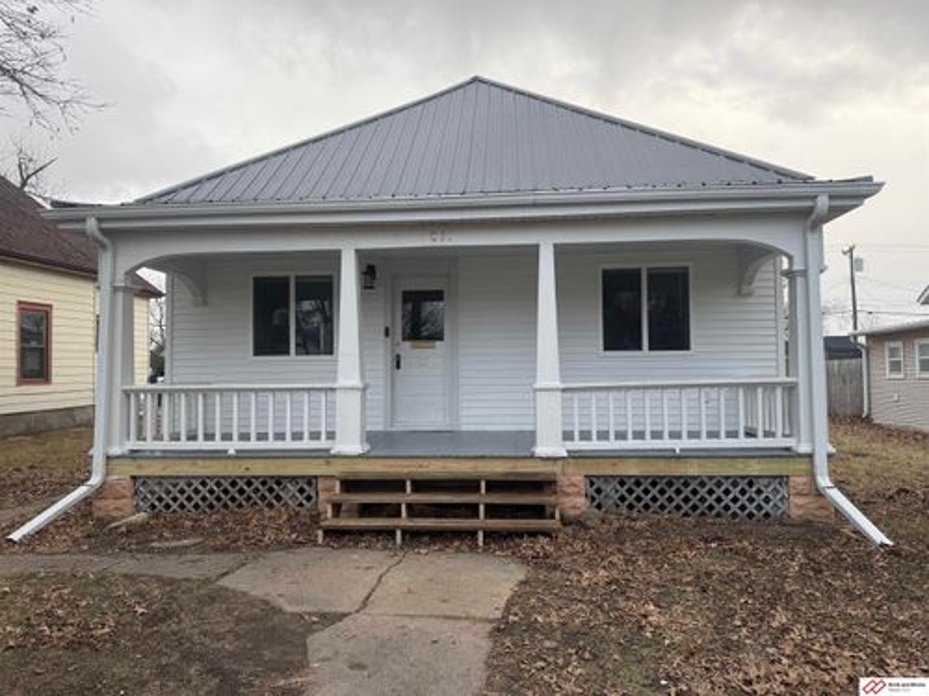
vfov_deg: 56.8
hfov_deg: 71.6
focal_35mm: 24
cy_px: 348
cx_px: 464
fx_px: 644
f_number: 1.78
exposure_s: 1/607
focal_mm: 6.76
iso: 100
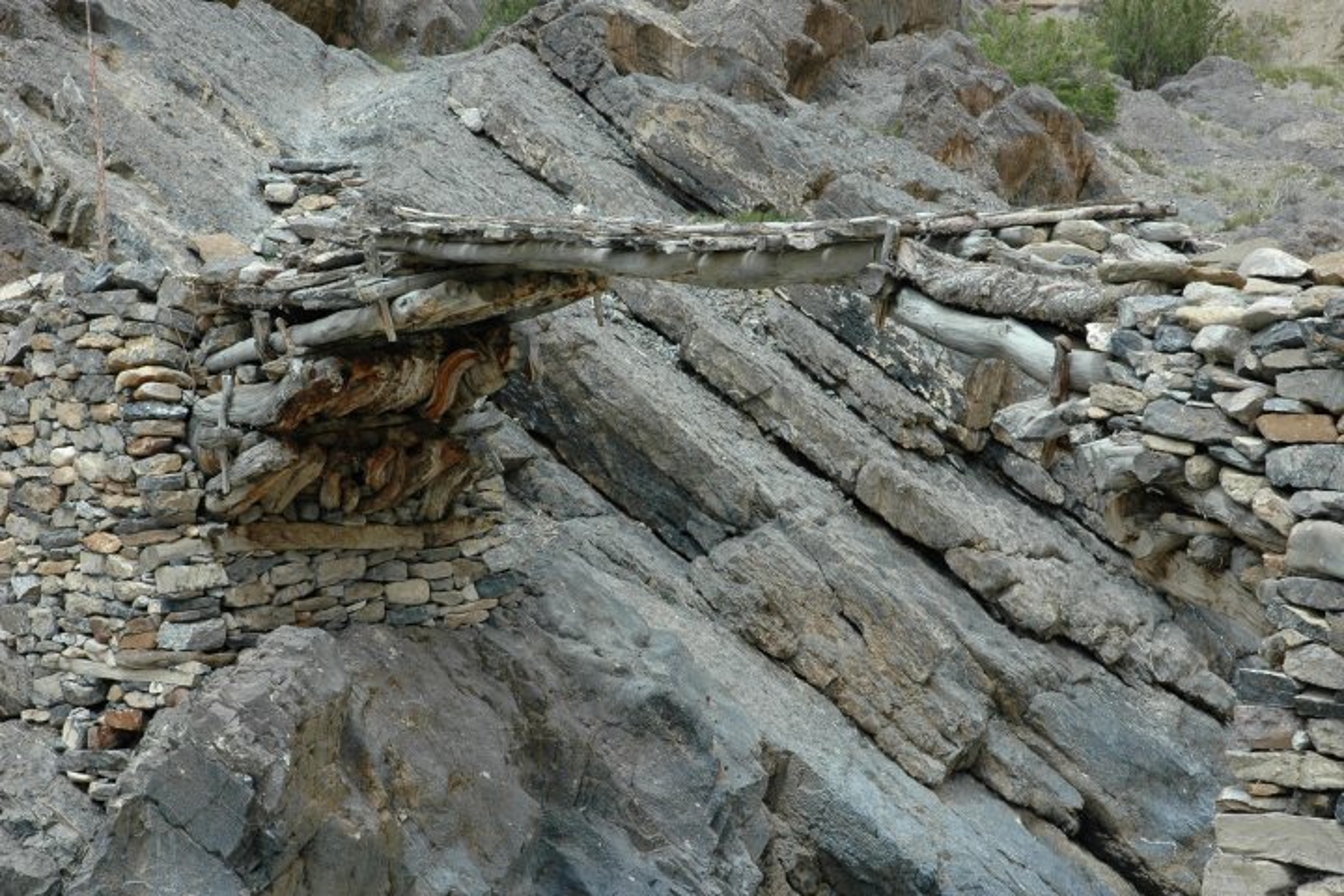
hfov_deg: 26.0
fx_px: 2912
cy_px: 448
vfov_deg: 17.5
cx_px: 672
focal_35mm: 78
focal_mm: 52
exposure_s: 1/250
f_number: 8
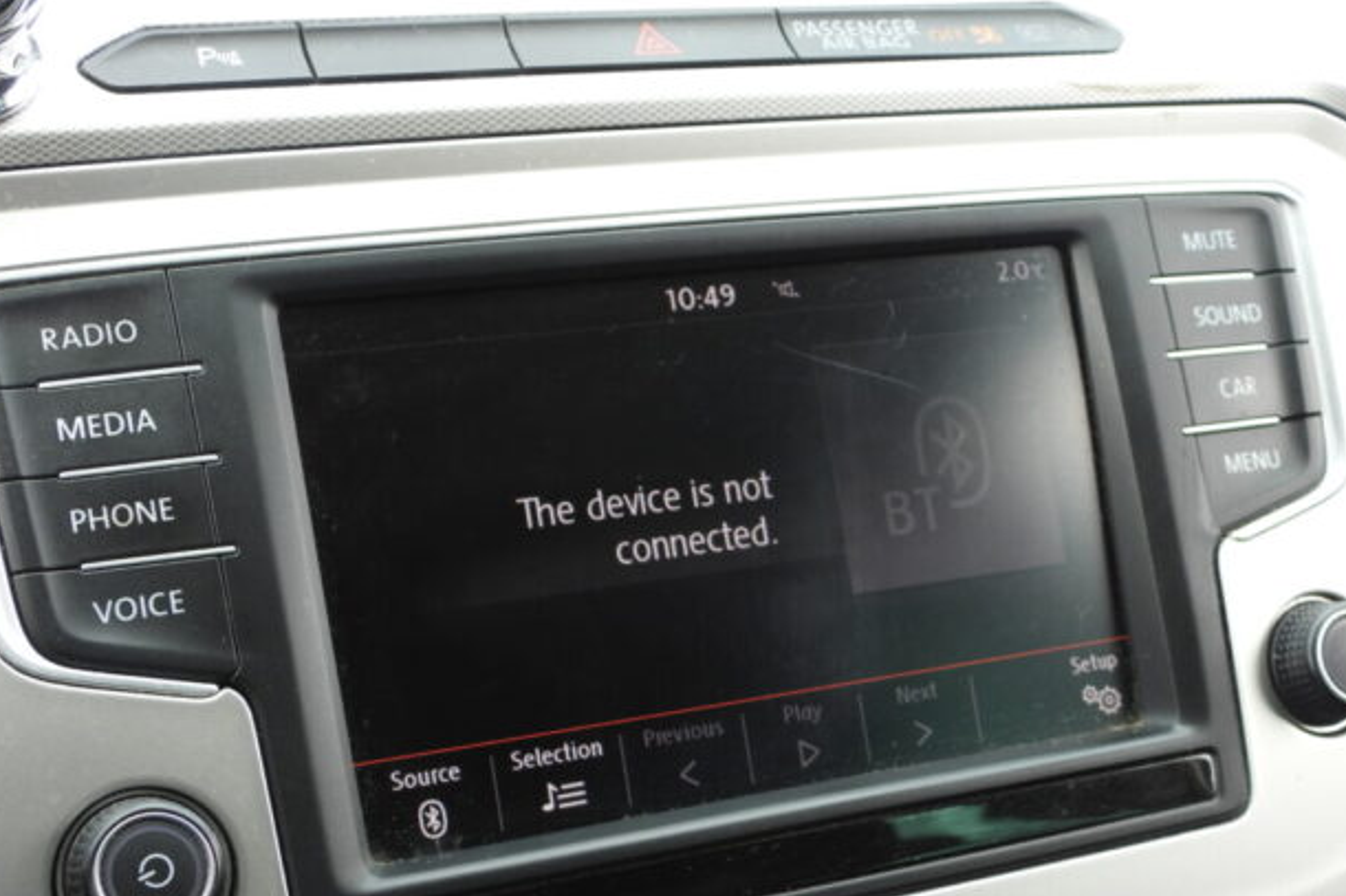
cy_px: 533
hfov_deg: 35.1
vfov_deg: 23.7
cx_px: 683
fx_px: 2130
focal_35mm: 57
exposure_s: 1/60
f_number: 3.2
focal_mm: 8.5
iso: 100
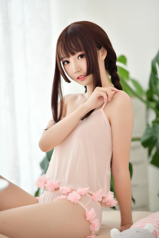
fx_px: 696
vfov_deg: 19.5
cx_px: 80
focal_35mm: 105
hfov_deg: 13.0
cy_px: 119
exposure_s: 1/200
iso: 200
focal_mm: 105
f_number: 1.6
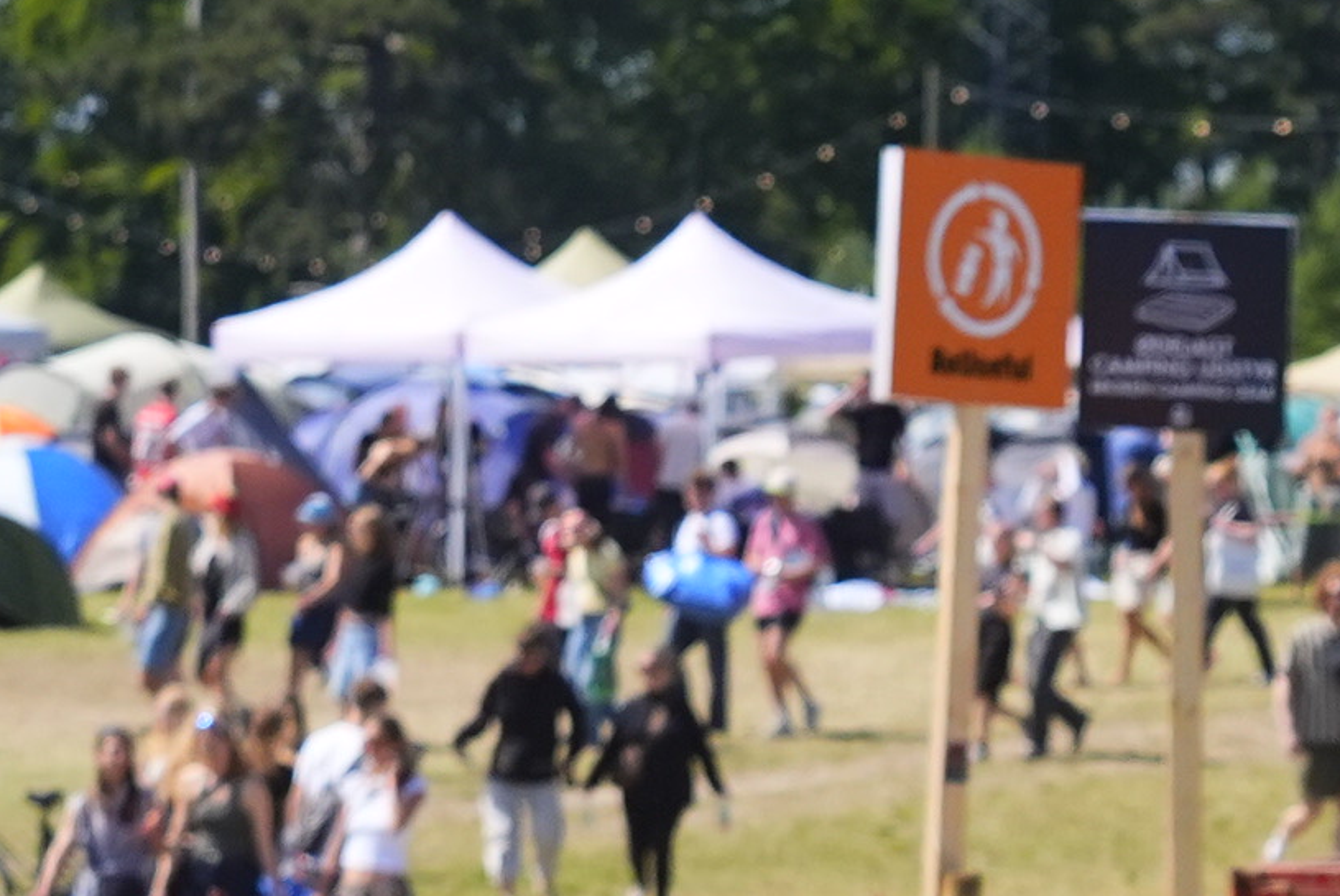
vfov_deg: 4.0
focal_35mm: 338
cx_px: 2419
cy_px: 2152
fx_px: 12592
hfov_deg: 6.0
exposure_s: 1/3200
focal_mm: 70
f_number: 5.6
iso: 800
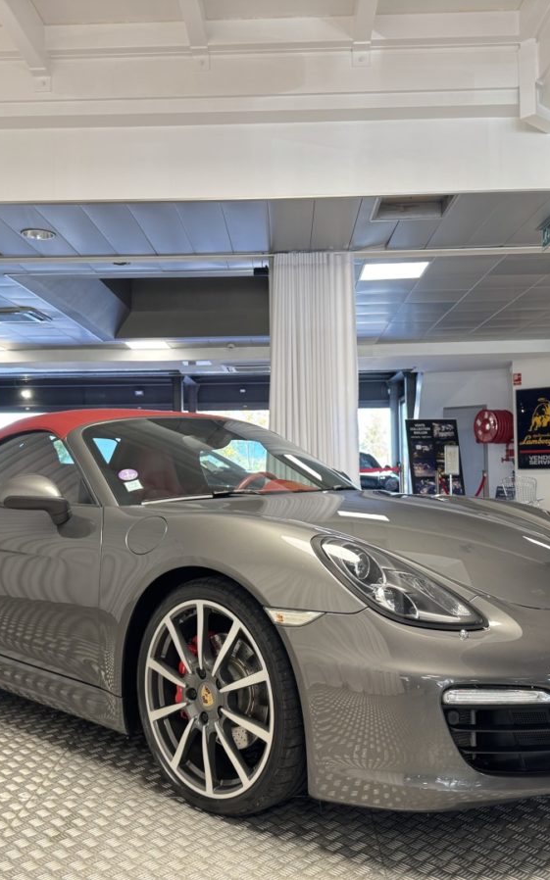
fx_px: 816
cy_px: 440
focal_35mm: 34
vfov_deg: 56.7
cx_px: 263
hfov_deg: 37.3
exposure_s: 1/50
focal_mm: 6.76
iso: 160
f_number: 1.78
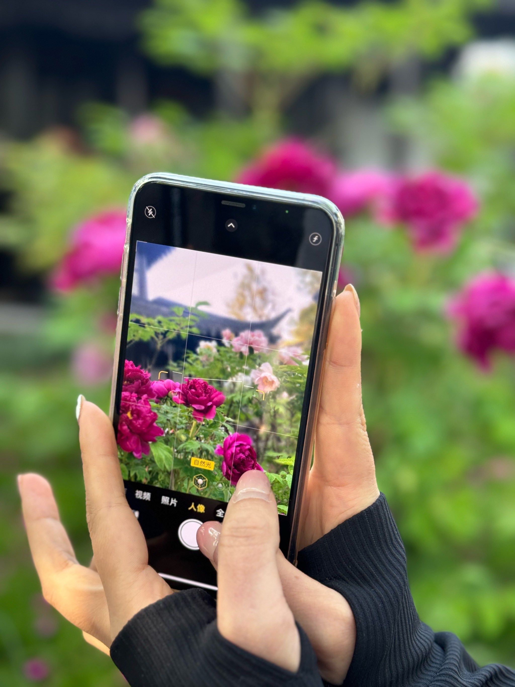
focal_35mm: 48
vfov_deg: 39.7
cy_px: 344
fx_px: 952
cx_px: 258
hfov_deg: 30.3
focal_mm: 6.76
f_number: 1.78
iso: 64
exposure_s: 1/161
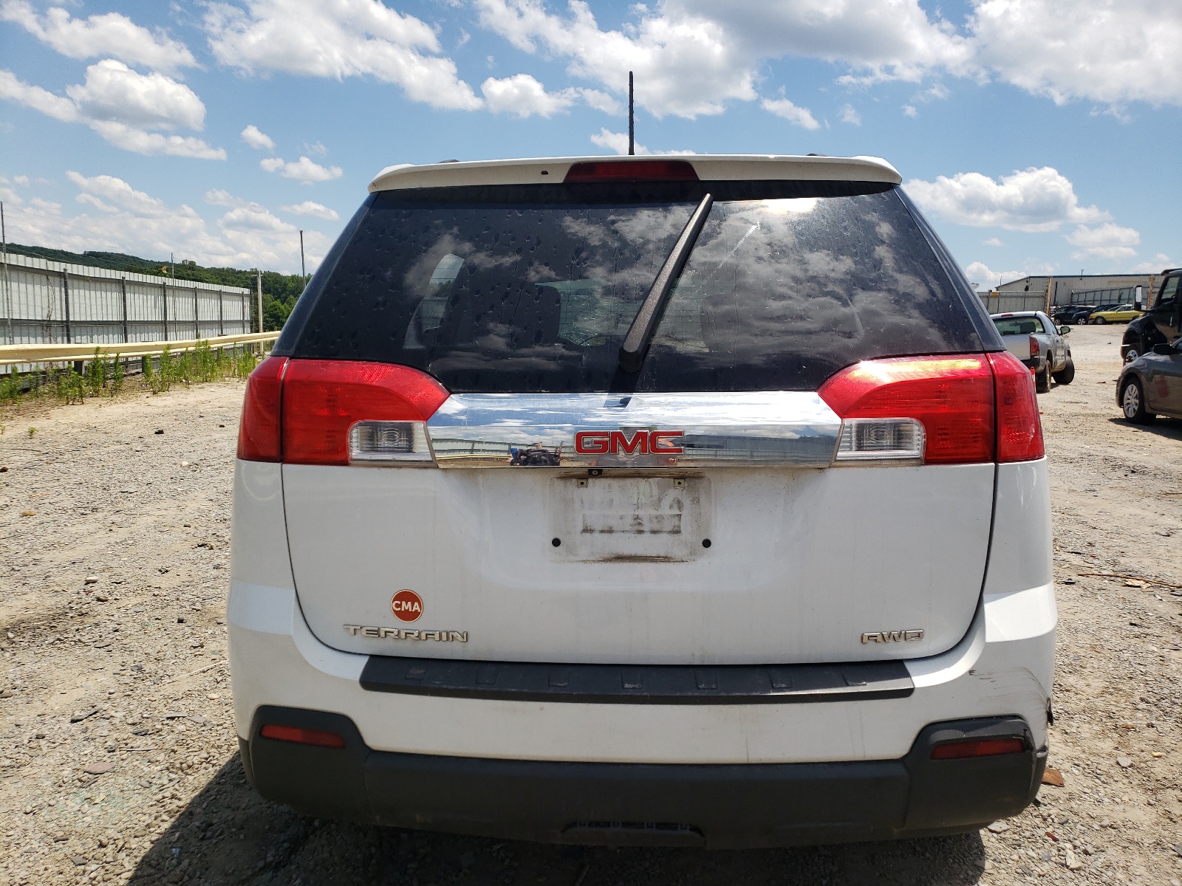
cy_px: 443
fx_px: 888
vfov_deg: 53.1
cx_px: 591
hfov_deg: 67.3
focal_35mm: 26
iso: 50
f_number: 1.5
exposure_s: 1/5000
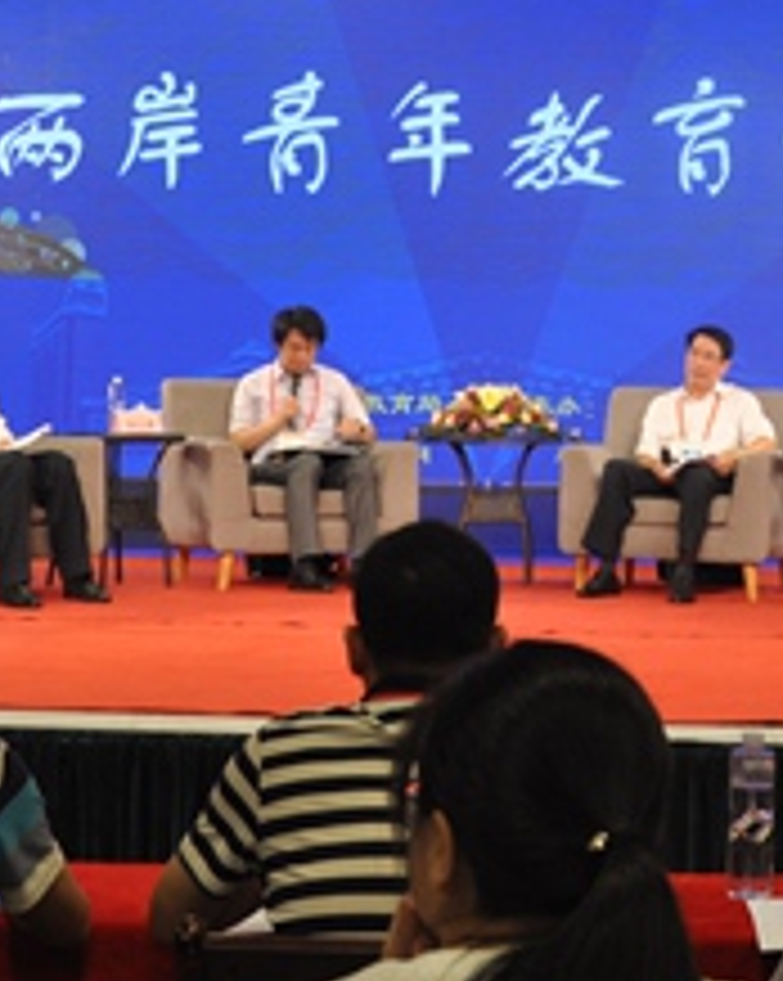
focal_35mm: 93
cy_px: 223
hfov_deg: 16.5
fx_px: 2698
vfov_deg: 20.4
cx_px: 549
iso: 400
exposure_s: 1/100
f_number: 5
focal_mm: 24
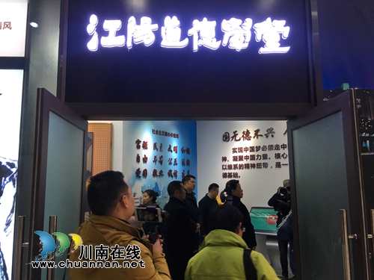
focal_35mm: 29
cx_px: 187
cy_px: 140
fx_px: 313
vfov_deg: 48.2
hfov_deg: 61.7
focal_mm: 4.15
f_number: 2.2
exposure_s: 1/33
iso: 32
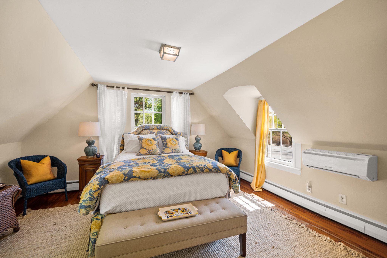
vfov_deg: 77.3
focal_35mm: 15
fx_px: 161
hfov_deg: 100.4
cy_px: 129
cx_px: 194
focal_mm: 15
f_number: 4
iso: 500
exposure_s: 1/25
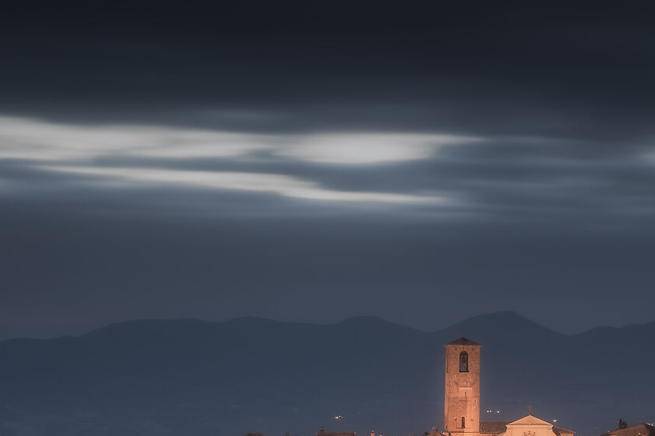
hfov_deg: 9.9
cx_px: 553
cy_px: 497
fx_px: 3766
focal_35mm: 207
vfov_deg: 6.6
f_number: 5.6
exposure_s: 25
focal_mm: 73
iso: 200
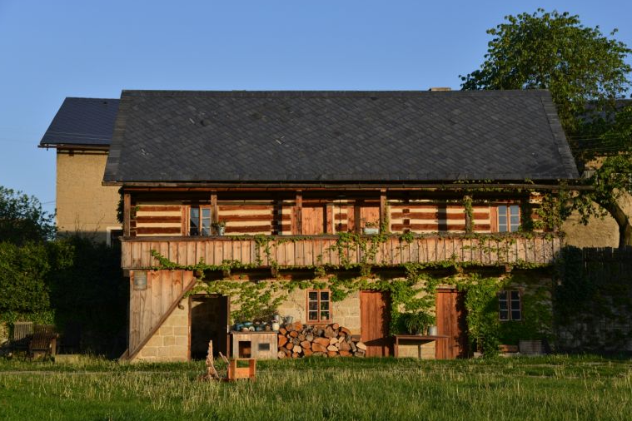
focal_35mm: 58
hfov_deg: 34.5
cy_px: 214
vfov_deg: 23.4
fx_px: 1018
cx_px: 326
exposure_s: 1/500
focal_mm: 55
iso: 200
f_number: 6.3
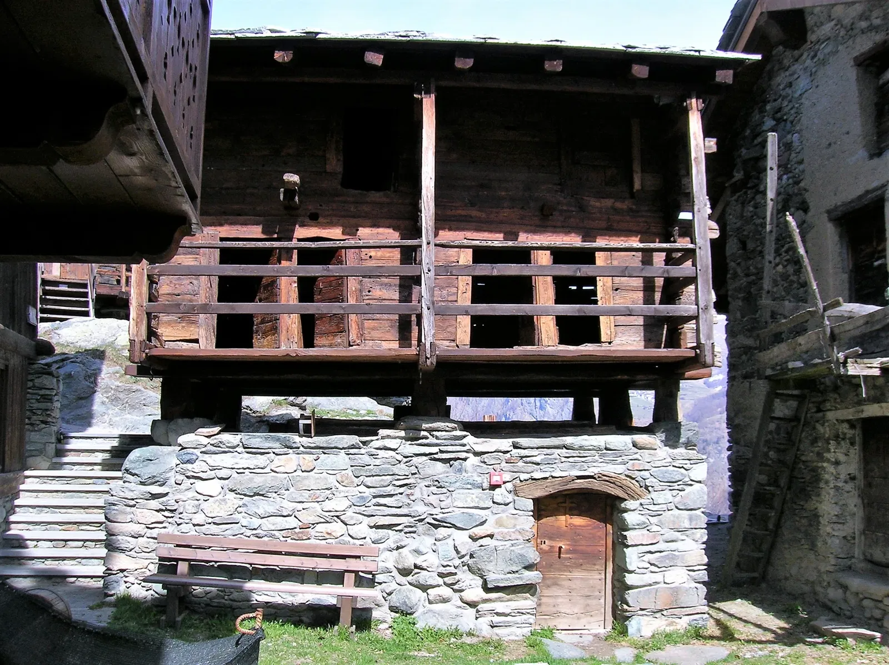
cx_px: 444
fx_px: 872
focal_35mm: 34
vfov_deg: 41.7
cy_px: 332
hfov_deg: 54.0
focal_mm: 5.7
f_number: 4.9
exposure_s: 1/243
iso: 50
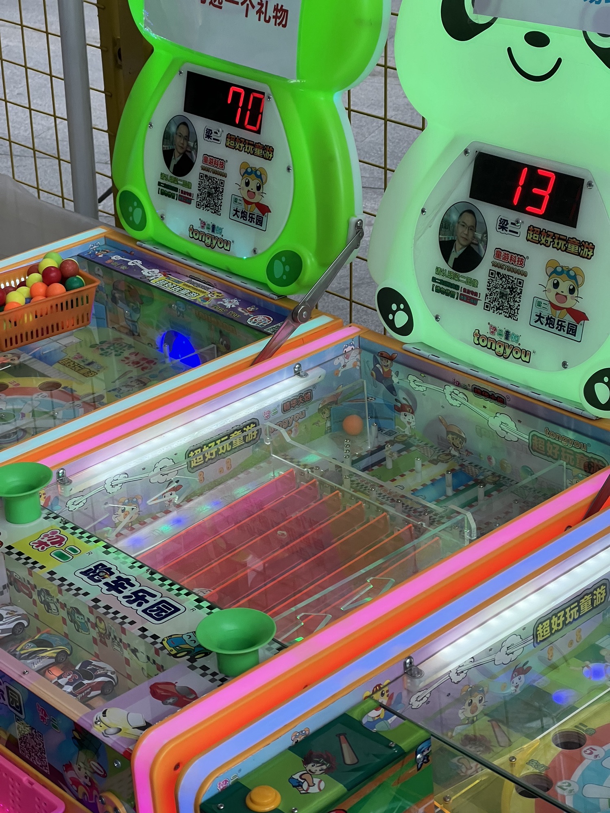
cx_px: 305
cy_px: 406
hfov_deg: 19.1
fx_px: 1809
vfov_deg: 25.3
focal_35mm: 77
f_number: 2.8
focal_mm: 9
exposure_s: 1/111
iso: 100
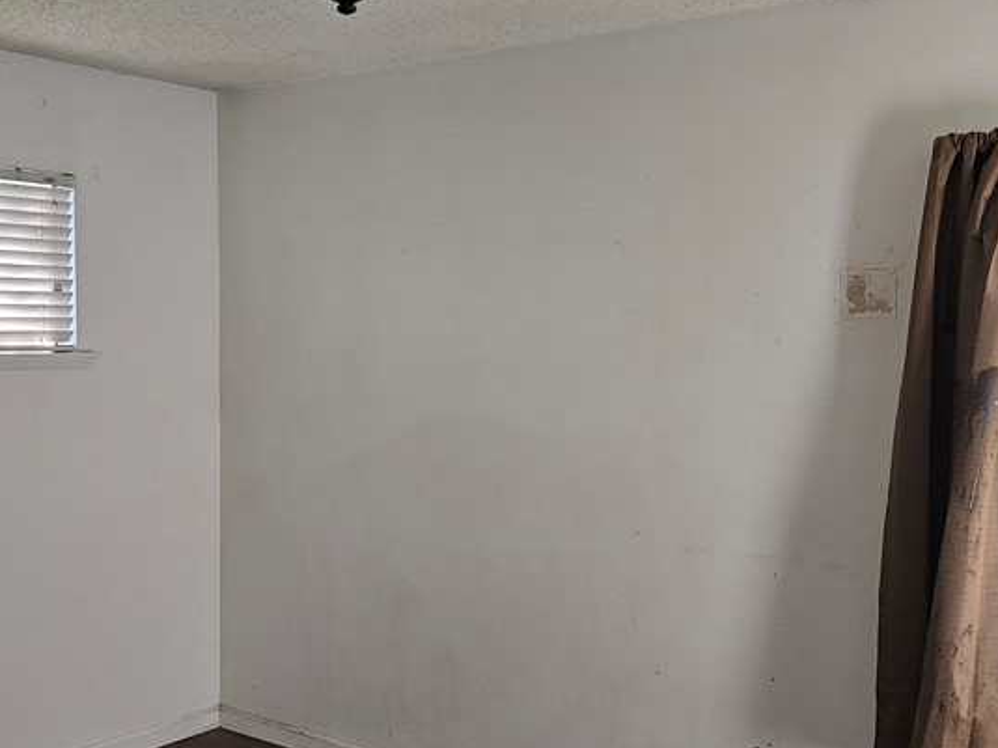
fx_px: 1268
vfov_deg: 32.8
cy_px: 409
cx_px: 416
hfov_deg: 42.8
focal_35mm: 44
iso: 64
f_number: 1.7
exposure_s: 1/60
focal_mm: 6.3
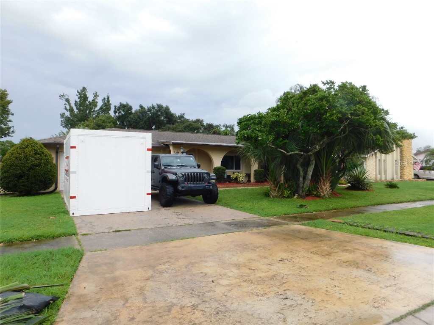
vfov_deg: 58.9
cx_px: 217
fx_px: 288
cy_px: 162
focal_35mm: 23
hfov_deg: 73.9
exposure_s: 1/800
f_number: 3
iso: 125
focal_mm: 4
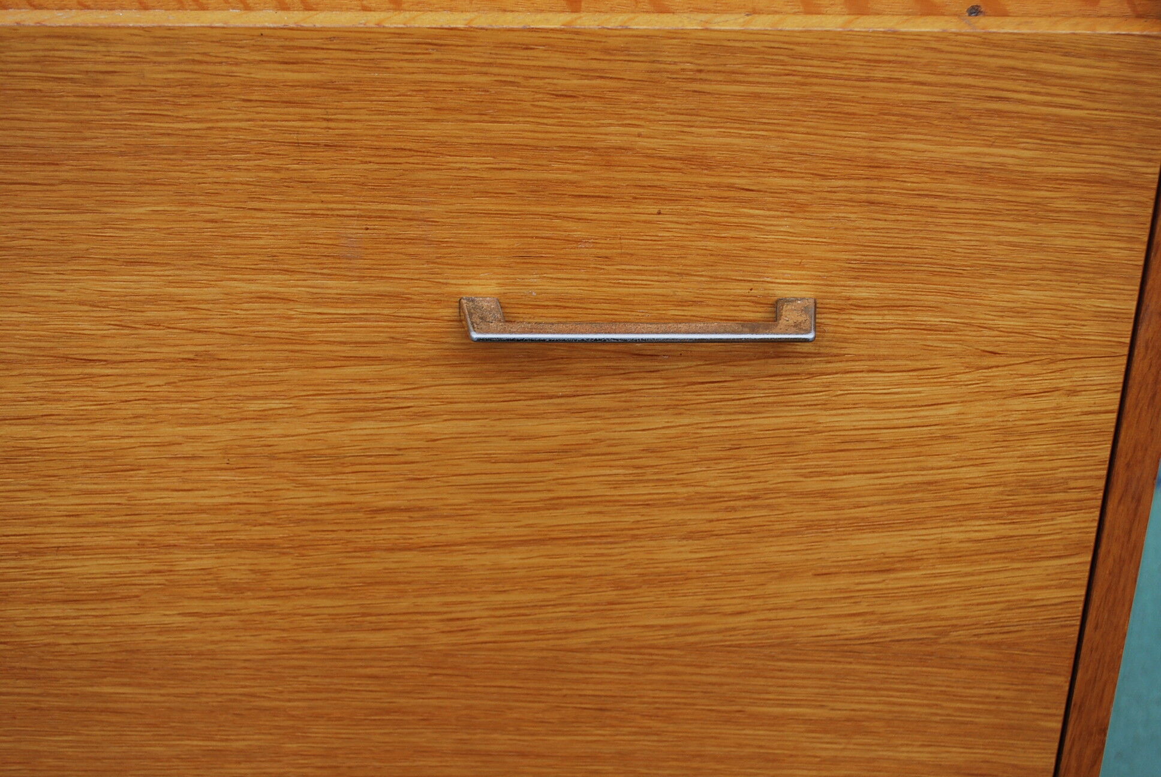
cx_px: 580
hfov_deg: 38.8
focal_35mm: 51
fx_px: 1647
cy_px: 388
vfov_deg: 26.6
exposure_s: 1/100
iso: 200
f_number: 5
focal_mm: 34
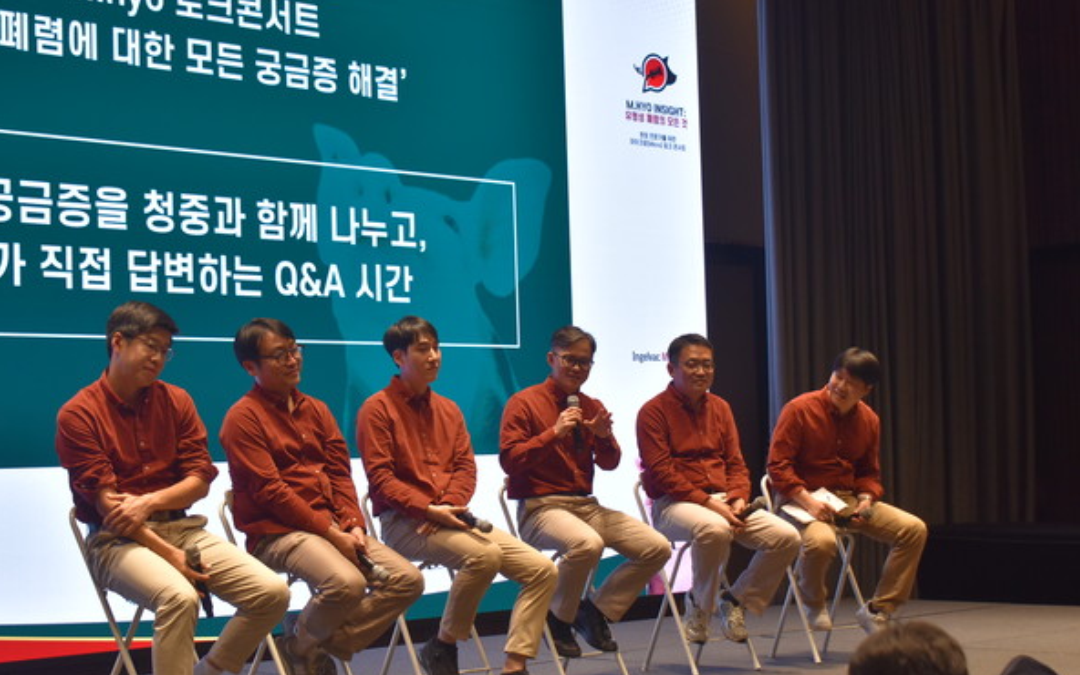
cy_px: 348
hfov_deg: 33.0
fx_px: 1825
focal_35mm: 62
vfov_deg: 21.0
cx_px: 536
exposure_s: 1/60
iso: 720
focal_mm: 40
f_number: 5
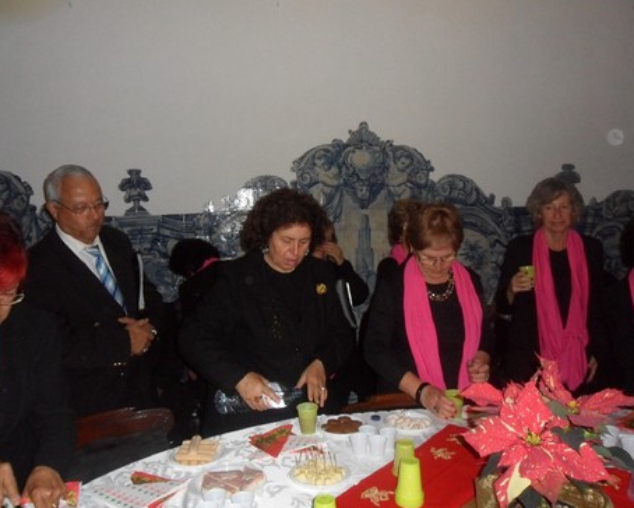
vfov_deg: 50.0
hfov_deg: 60.4
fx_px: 545
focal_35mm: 29
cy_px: 255
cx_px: 320
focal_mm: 4.9
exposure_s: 1/45
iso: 400
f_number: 3.5
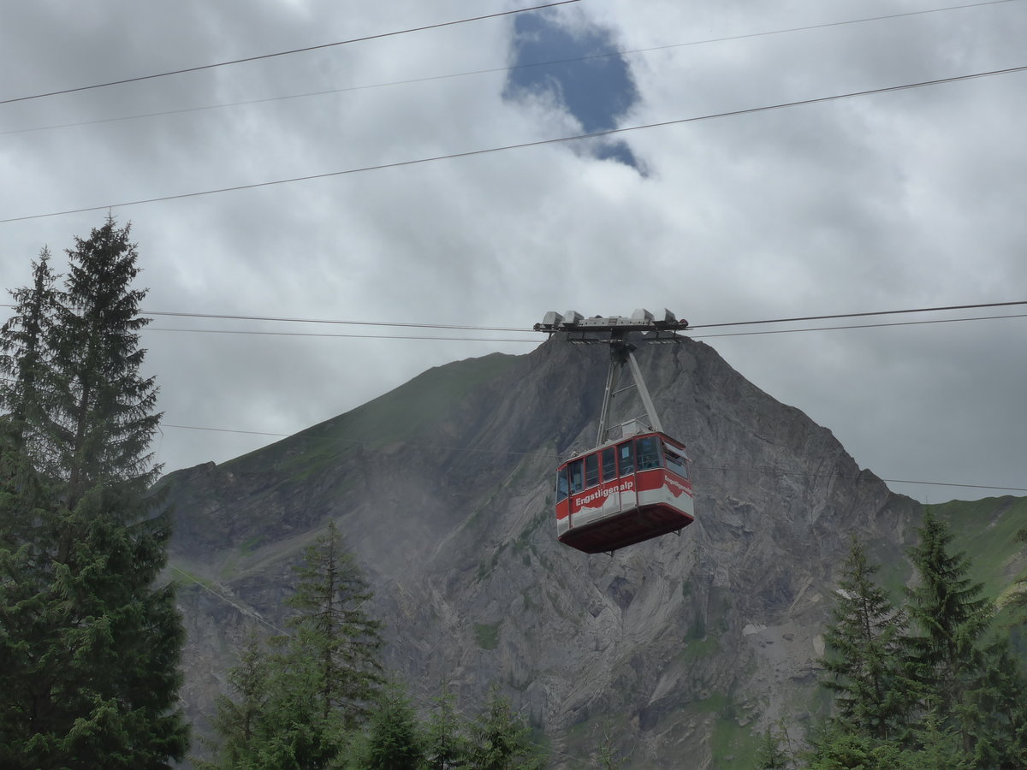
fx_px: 1454
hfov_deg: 38.9
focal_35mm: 49
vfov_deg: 29.7
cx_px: 514
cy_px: 385
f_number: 7.1
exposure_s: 1/640
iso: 160
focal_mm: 10.1
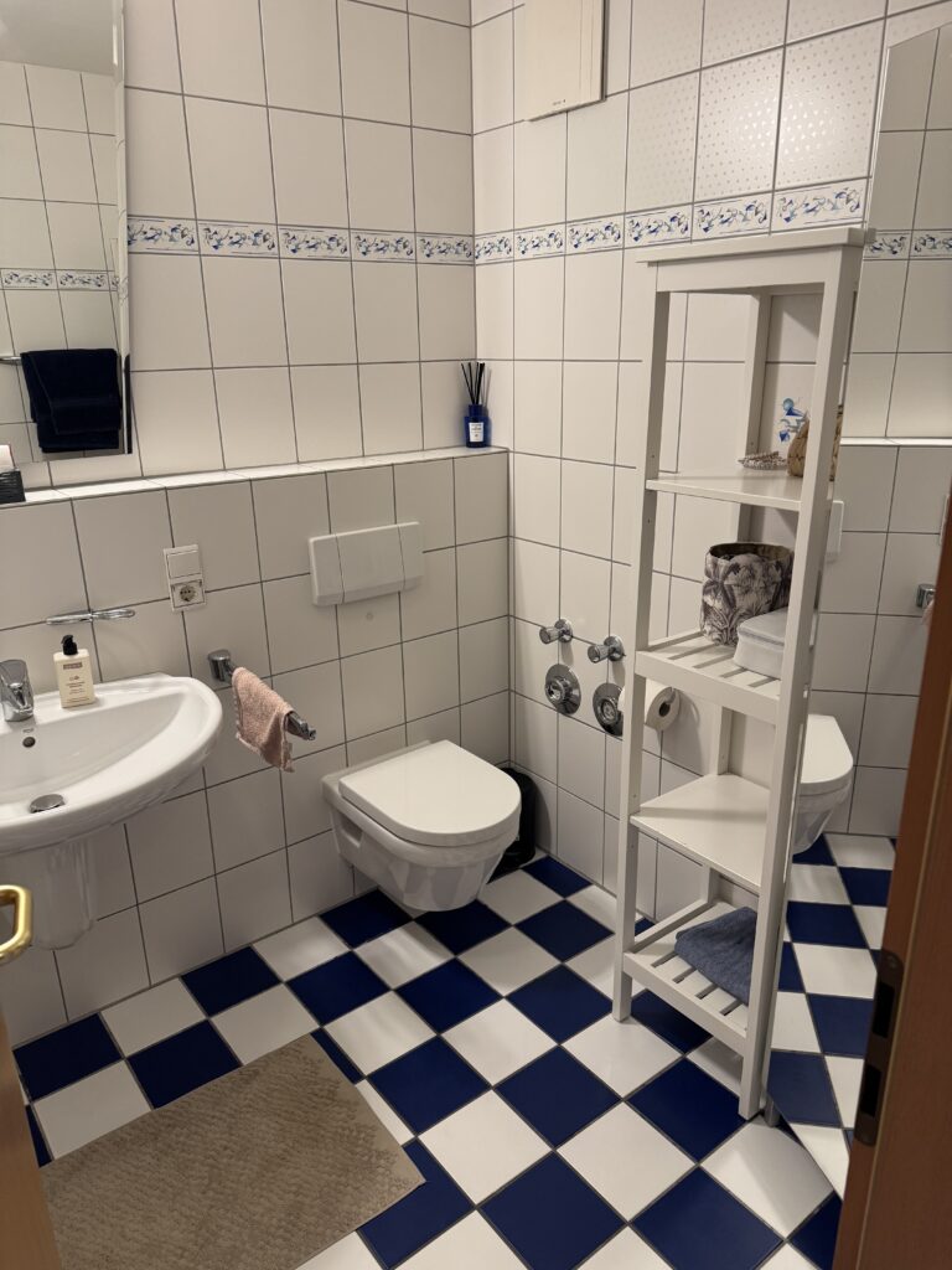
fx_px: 880
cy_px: 635
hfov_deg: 56.8
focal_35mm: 24
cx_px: 476
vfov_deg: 71.6
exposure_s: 1/100
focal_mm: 6.76
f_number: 1.78
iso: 200
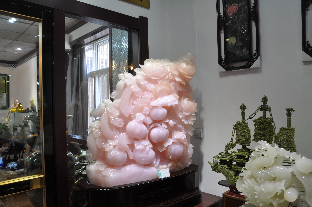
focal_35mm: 27
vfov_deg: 47.8
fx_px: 234
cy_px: 104
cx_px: 156
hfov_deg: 67.4
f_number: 5.6
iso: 280
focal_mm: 18
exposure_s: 1/30
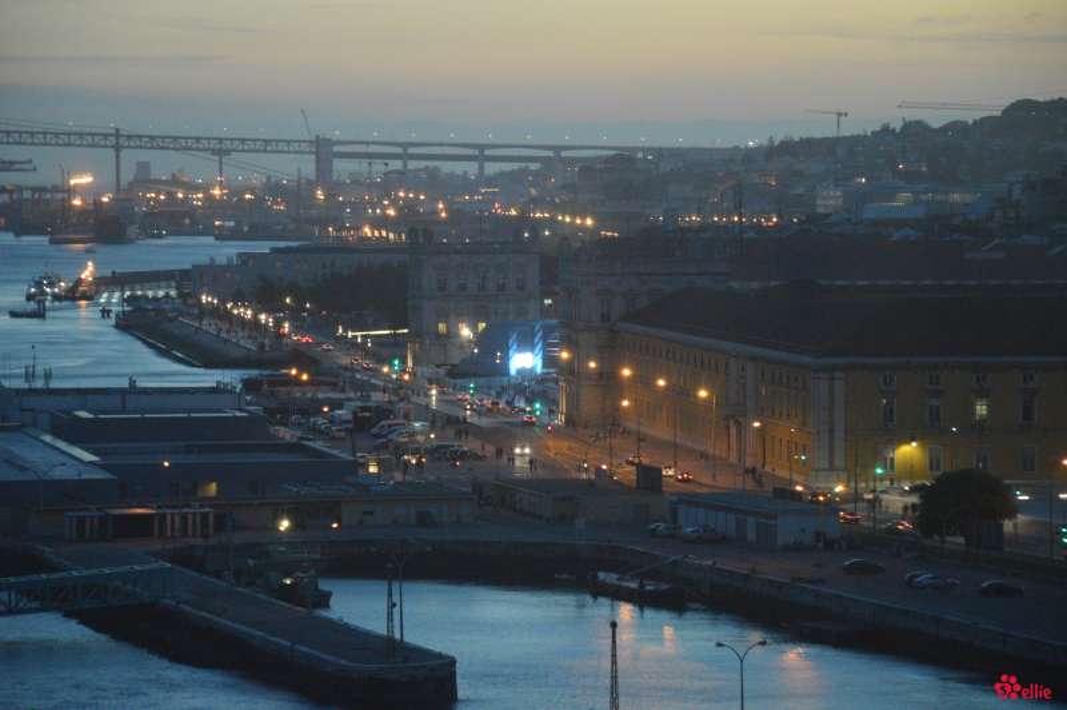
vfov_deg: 8.7
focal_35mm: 158
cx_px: 534
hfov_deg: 13.1
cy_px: 355
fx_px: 4664
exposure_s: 1/15
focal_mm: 105
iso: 3200
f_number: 5.6
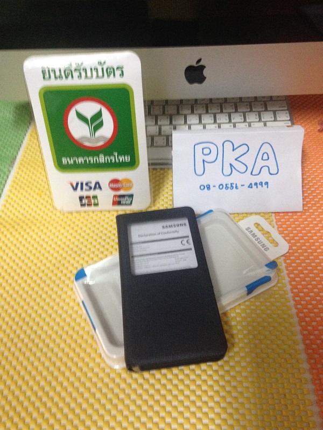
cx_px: 162
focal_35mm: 33
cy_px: 215
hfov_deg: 42.9
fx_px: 411
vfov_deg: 55.4
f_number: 2.4
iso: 320
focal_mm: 4.12
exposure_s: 1/20
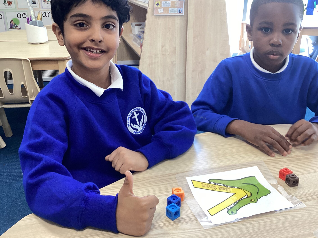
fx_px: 322
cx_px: 153
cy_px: 108
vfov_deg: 40.7
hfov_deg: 52.6
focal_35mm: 35
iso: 100
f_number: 2.4
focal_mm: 3.3
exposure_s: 1/50
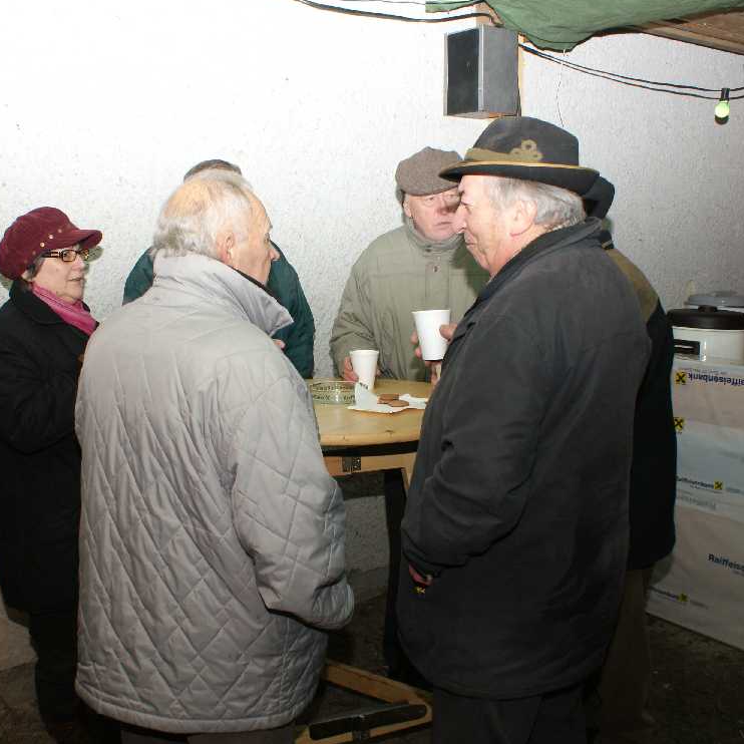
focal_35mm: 36
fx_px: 875
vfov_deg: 46.0
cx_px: 334
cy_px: 382
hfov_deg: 46.0
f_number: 5.6
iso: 400
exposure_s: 1/60
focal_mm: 18
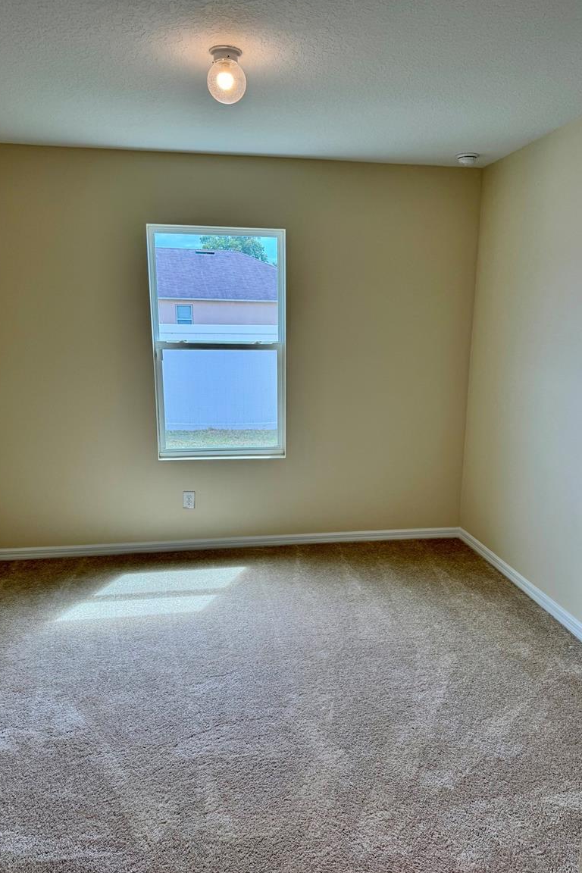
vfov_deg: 69.4
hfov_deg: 49.5
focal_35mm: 26
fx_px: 630
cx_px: 318
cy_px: 448
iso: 80
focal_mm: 6.76
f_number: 1.78
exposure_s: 1/325
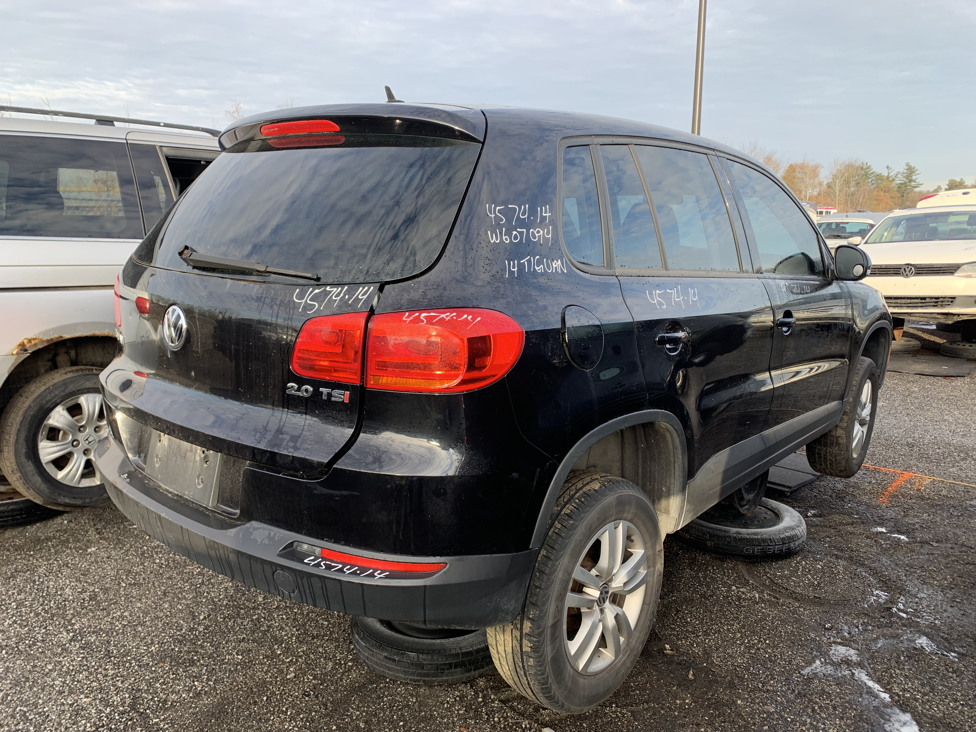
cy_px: 366
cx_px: 488
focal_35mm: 26
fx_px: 733
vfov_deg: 53.1
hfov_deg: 67.3
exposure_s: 1/236
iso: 25
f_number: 1.8
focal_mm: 4.25
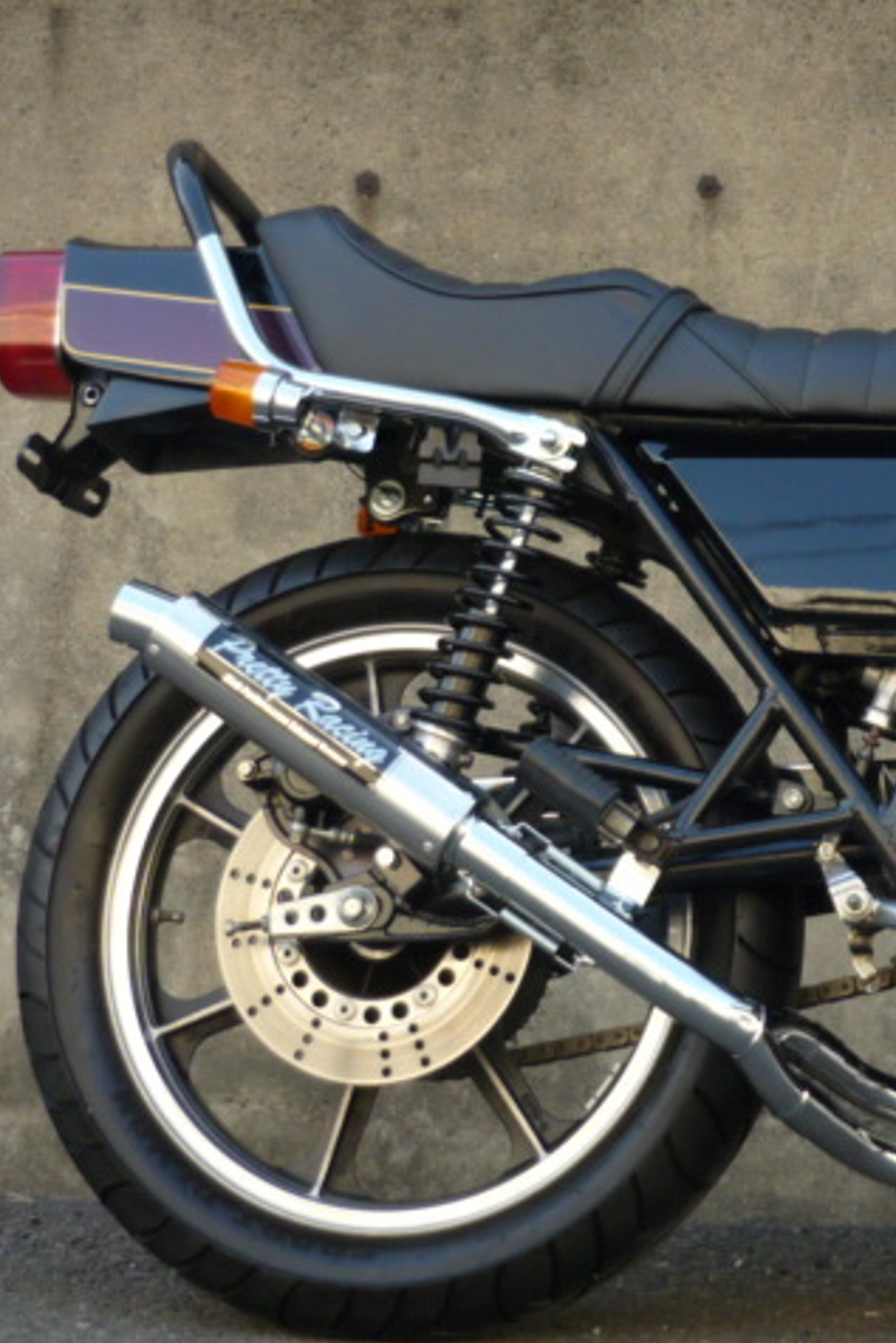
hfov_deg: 13.8
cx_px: 882
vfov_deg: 20.8
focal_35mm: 98
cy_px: 670
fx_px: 3656
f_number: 3
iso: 100
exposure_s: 1/125
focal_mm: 7.2
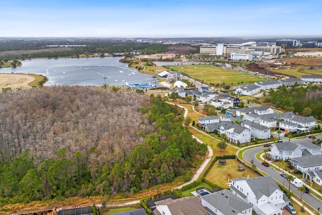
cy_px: 124
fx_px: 313
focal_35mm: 35
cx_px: 171
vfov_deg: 37.8
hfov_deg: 54.4
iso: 200
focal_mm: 6.72
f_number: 1.7
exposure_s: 1/640
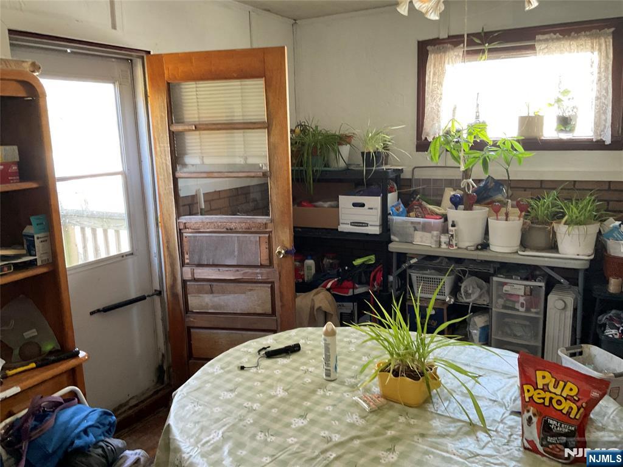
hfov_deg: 61.7
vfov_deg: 48.2
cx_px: 312
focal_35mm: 29
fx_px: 522
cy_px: 234
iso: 160
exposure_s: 1/60
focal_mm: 3
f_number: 1.8
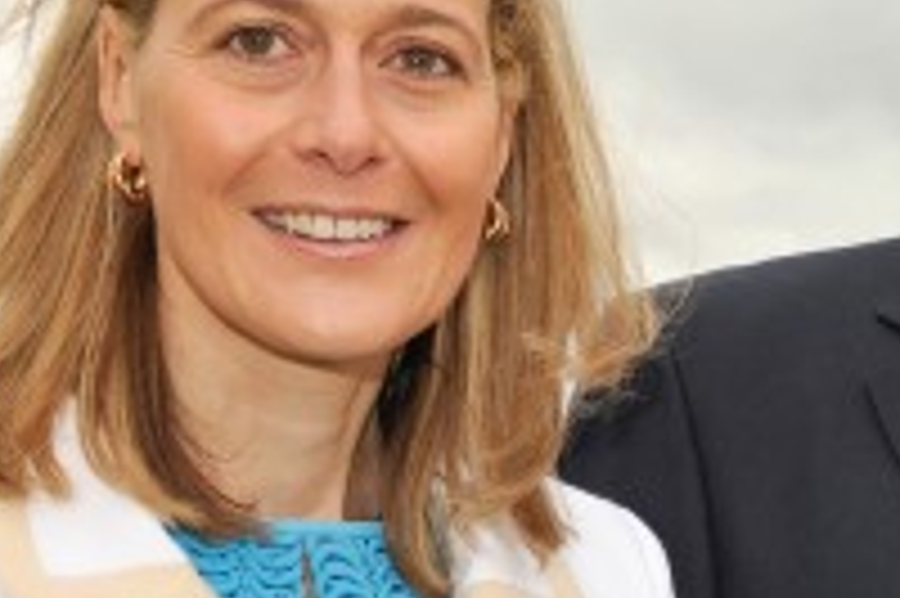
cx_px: 1616
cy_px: 825
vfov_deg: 8.7
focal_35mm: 155
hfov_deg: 12.2
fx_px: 3872
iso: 160
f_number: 9
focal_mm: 31
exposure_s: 1/160
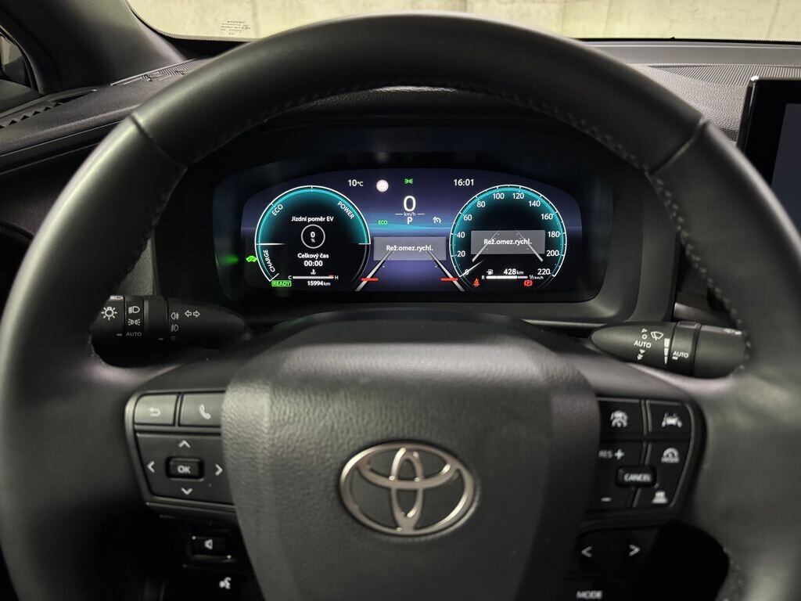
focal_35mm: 24
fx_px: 555
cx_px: 400
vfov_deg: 56.8
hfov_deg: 71.6
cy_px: 300
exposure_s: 1/25
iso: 800
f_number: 1.78
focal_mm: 6.76
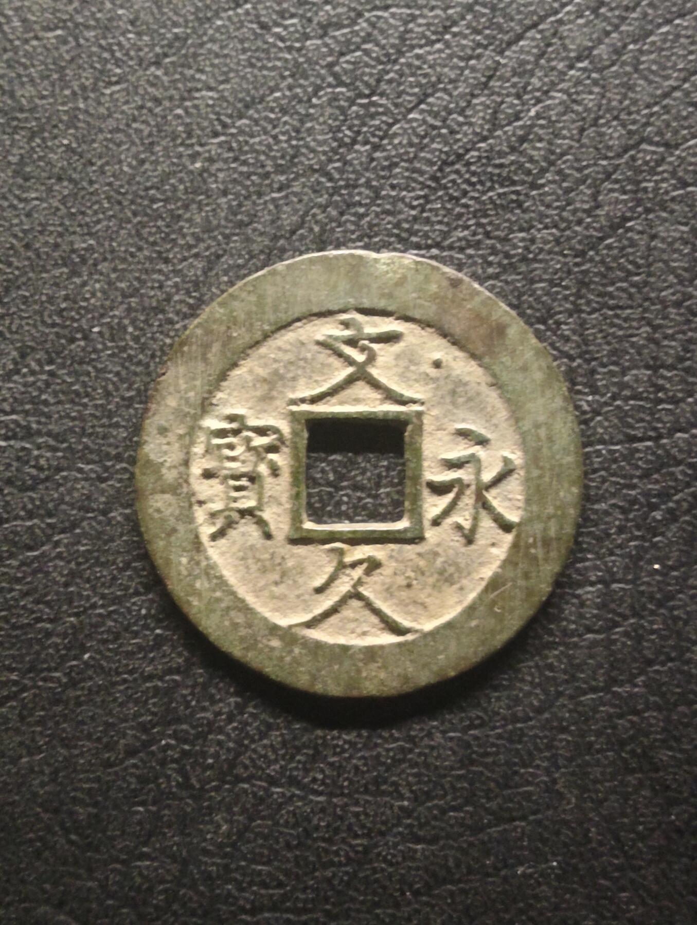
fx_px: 1339
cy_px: 462
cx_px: 348
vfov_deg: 38.1
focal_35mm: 50
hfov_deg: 29.2
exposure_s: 1/20
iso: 1250
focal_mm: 3.42
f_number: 2.2
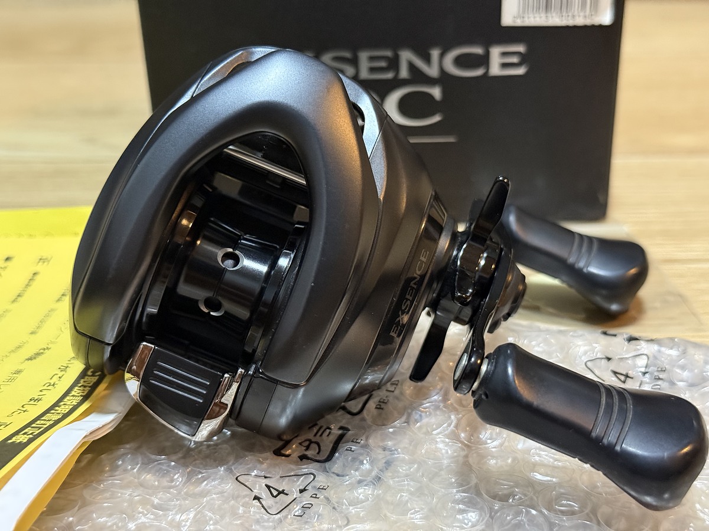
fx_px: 983
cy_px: 266
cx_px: 354
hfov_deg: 39.7
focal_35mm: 48
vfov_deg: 30.3
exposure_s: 1/25
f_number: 1.78
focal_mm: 6.76
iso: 500
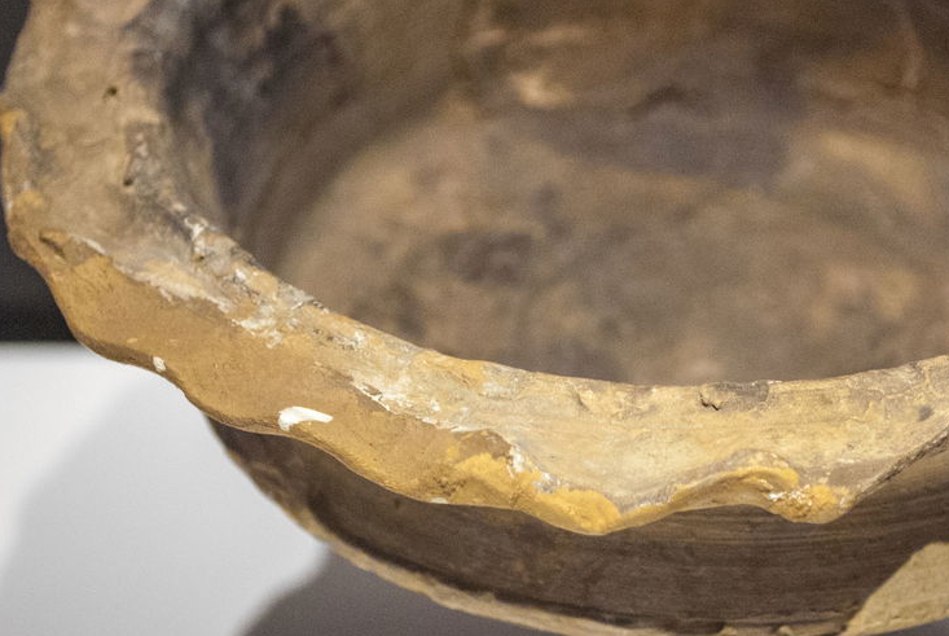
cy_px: 379
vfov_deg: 10.5
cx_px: 697
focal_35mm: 131
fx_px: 3458
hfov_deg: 15.6
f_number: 5.3
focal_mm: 40
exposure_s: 1/30
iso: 400
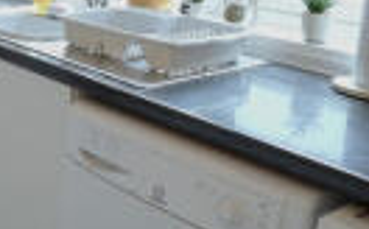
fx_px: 592
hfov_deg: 29.3
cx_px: -84
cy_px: -10
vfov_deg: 21.0
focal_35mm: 59
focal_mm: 16
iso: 2000
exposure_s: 1/60
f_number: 5.6
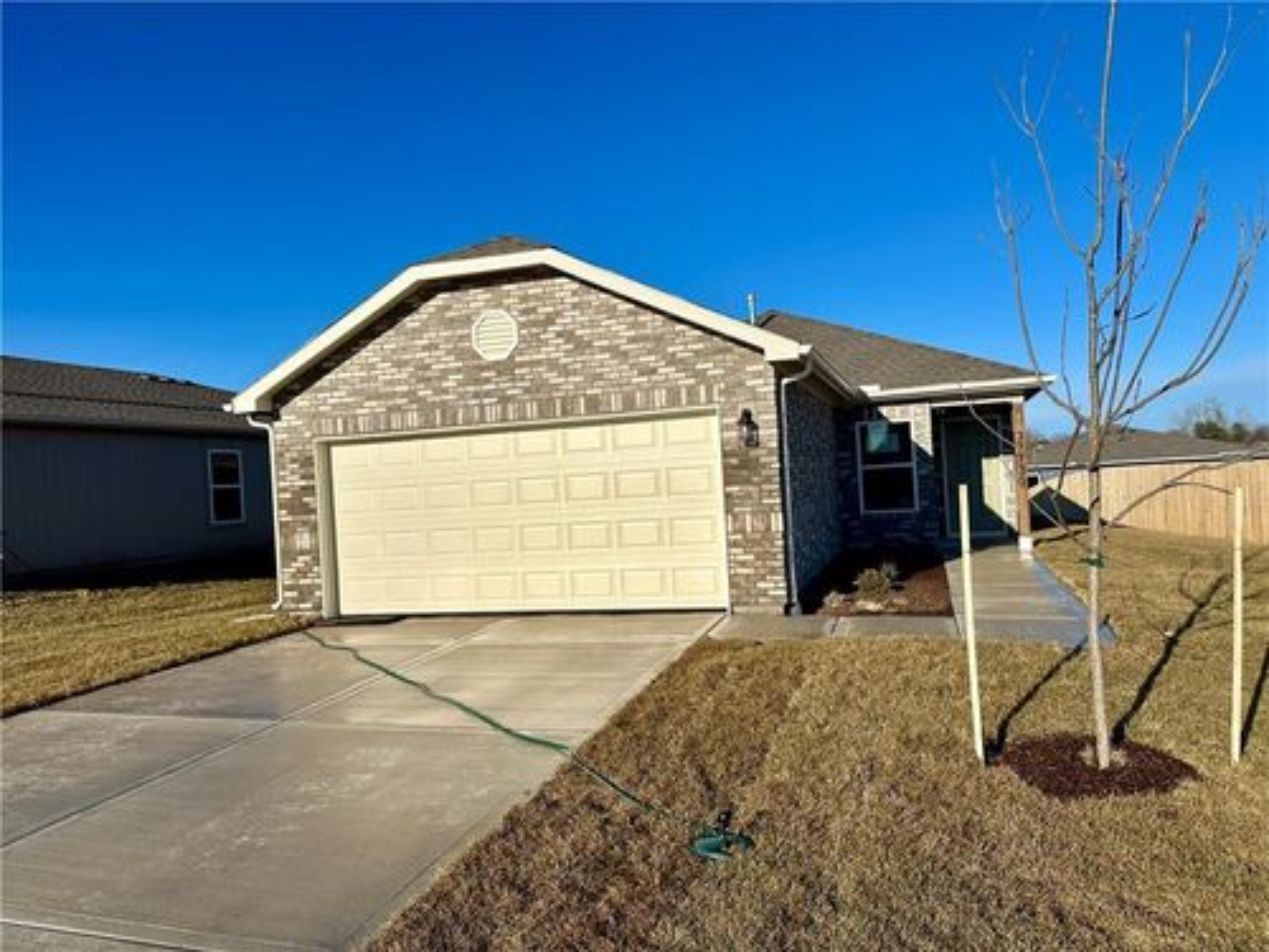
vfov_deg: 56.8
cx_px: 634
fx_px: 880
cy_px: 476
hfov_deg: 71.6
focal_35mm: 24
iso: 80
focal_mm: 6.86
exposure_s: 1/9709
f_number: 1.78
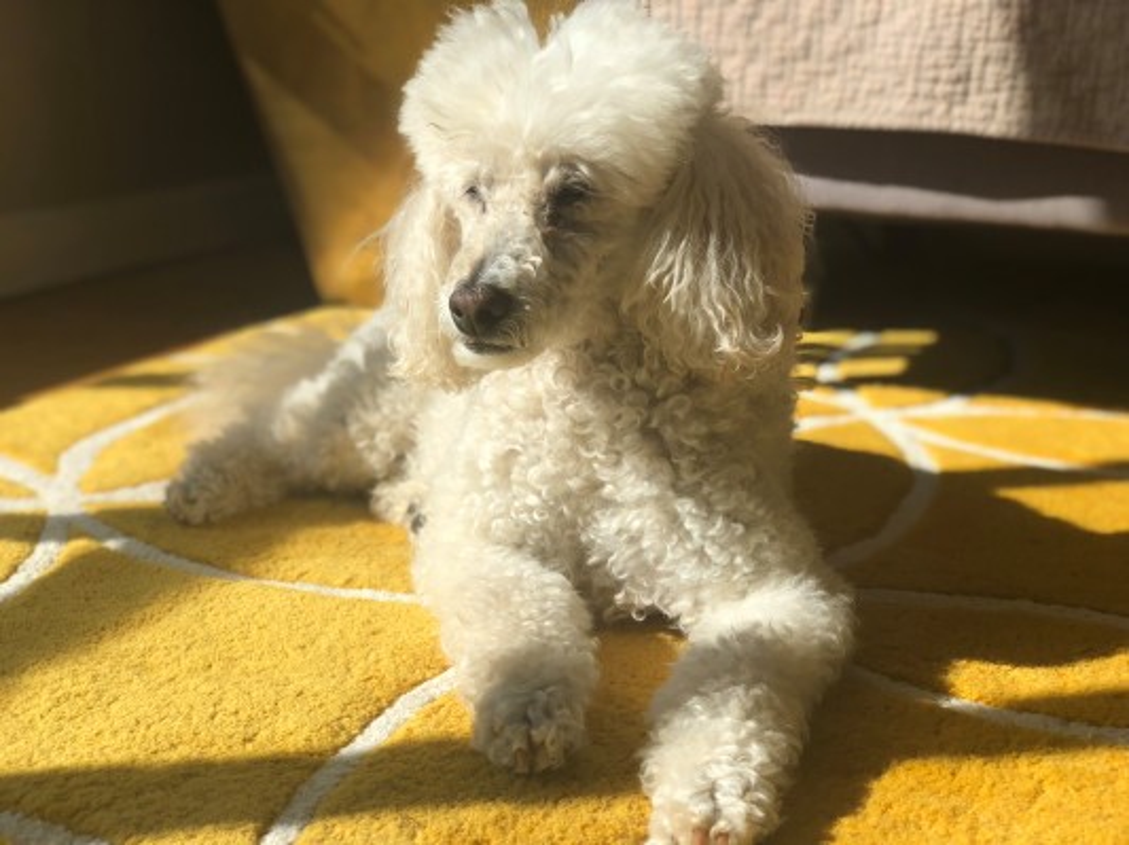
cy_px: 422
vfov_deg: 28.0
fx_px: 1695
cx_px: 564
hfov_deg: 36.8
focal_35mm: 52
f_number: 2.4
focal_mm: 6
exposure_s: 1/917
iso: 16
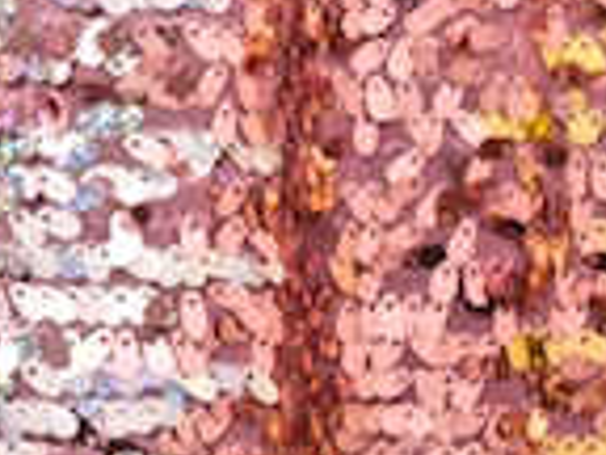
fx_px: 5059
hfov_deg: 6.7
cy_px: -261
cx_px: -412
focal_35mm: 289
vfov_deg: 5.1
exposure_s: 1/640
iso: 400
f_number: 9
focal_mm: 48
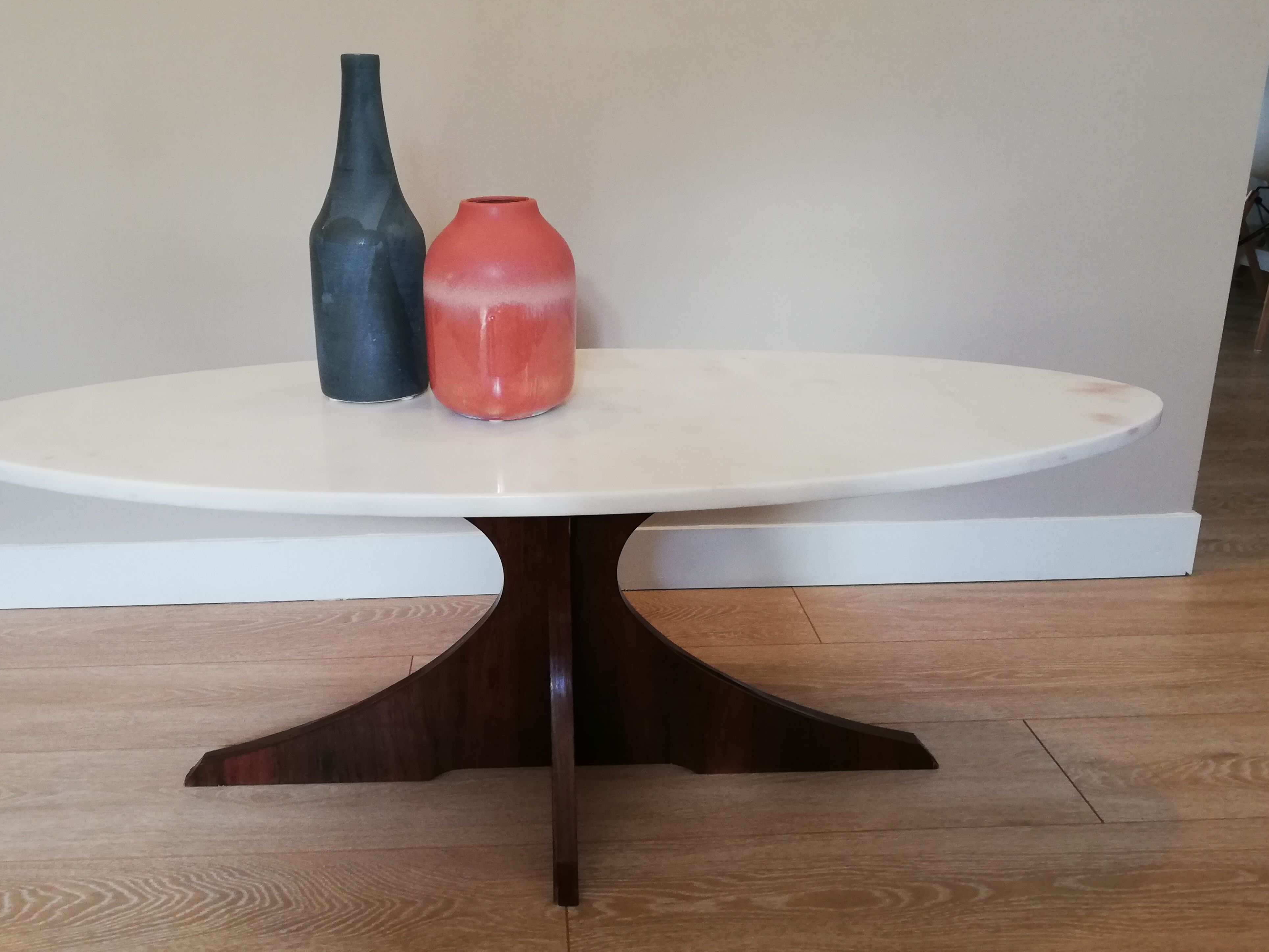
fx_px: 1136
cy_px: 424
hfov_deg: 58.2
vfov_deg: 45.4
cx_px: 557
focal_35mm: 31
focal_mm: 3.81
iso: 320
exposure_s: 1/33.3
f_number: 2.2
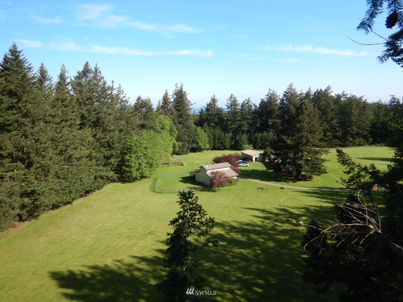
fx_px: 279
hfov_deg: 71.6
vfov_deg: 56.8
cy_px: 151
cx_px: 202
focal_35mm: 24
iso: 125
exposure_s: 1/800
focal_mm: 4.3
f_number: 2.8
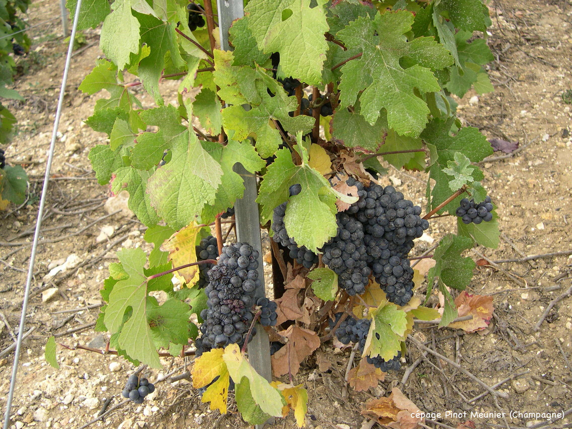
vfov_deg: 37.7
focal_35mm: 38
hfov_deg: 49.0
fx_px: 628
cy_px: 214
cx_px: 286
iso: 100
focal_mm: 8
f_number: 2.8
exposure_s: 1/138
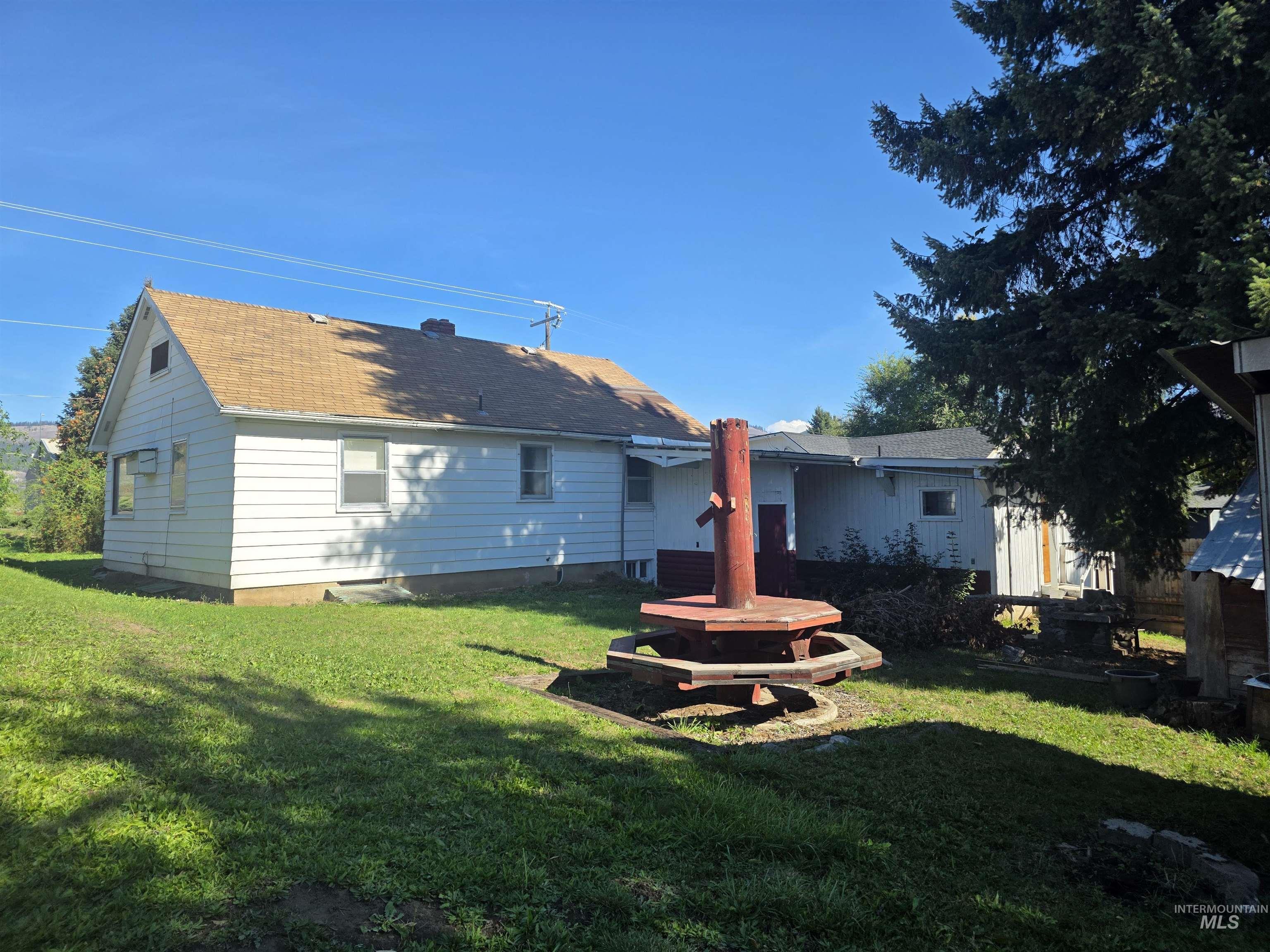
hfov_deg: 73.9
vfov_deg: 58.9
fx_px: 844
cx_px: 635
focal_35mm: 23
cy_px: 476
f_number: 1.7
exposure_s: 1/4650
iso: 80
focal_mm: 6.3
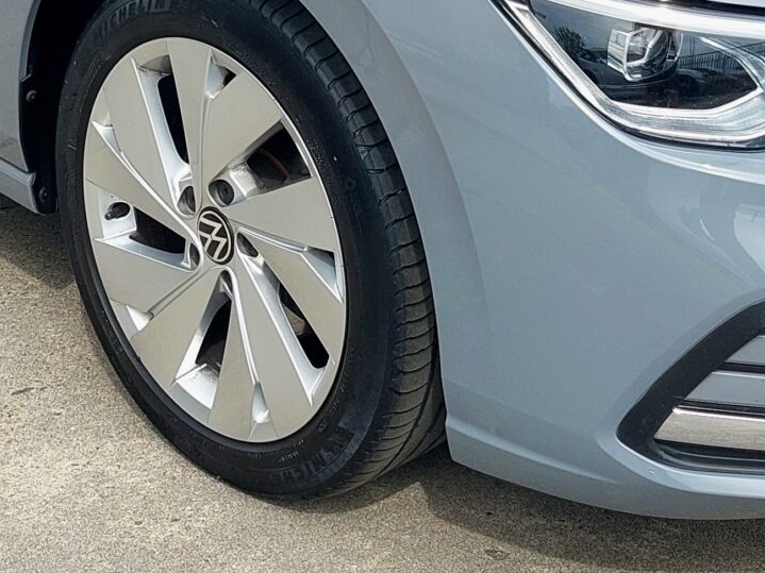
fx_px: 1967
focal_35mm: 89
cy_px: -75
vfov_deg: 16.1
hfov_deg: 22.0
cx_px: 359
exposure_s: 1/667
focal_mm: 5.23
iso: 40
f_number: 1.8
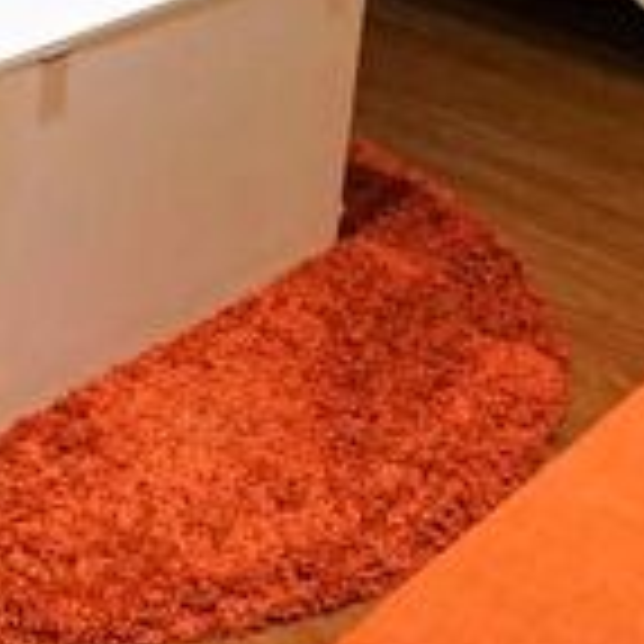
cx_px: -14
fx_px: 2105
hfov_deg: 17.0
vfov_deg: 15.9
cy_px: -324
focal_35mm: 100
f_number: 7.1
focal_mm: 16
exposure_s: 1/25
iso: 2000
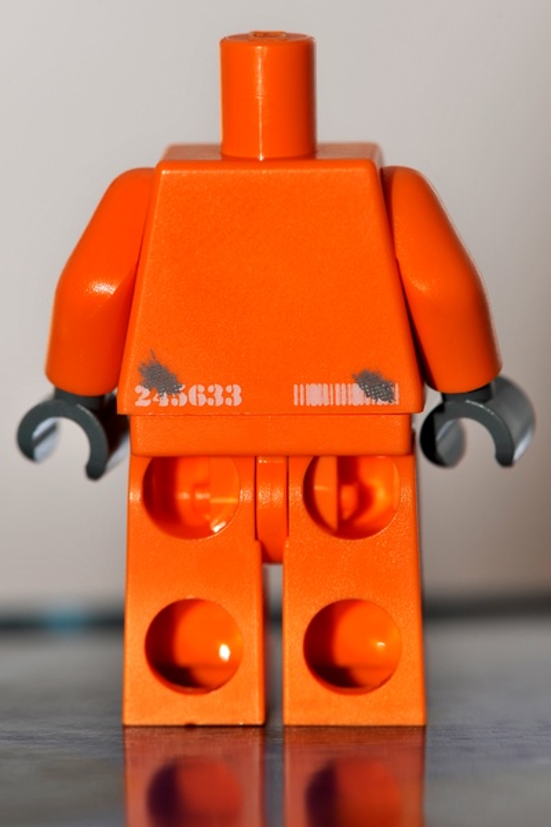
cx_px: 276
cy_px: 414
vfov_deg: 19.5
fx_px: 2410
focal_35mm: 105
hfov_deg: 13.0
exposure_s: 1/60
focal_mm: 105
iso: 200
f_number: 13
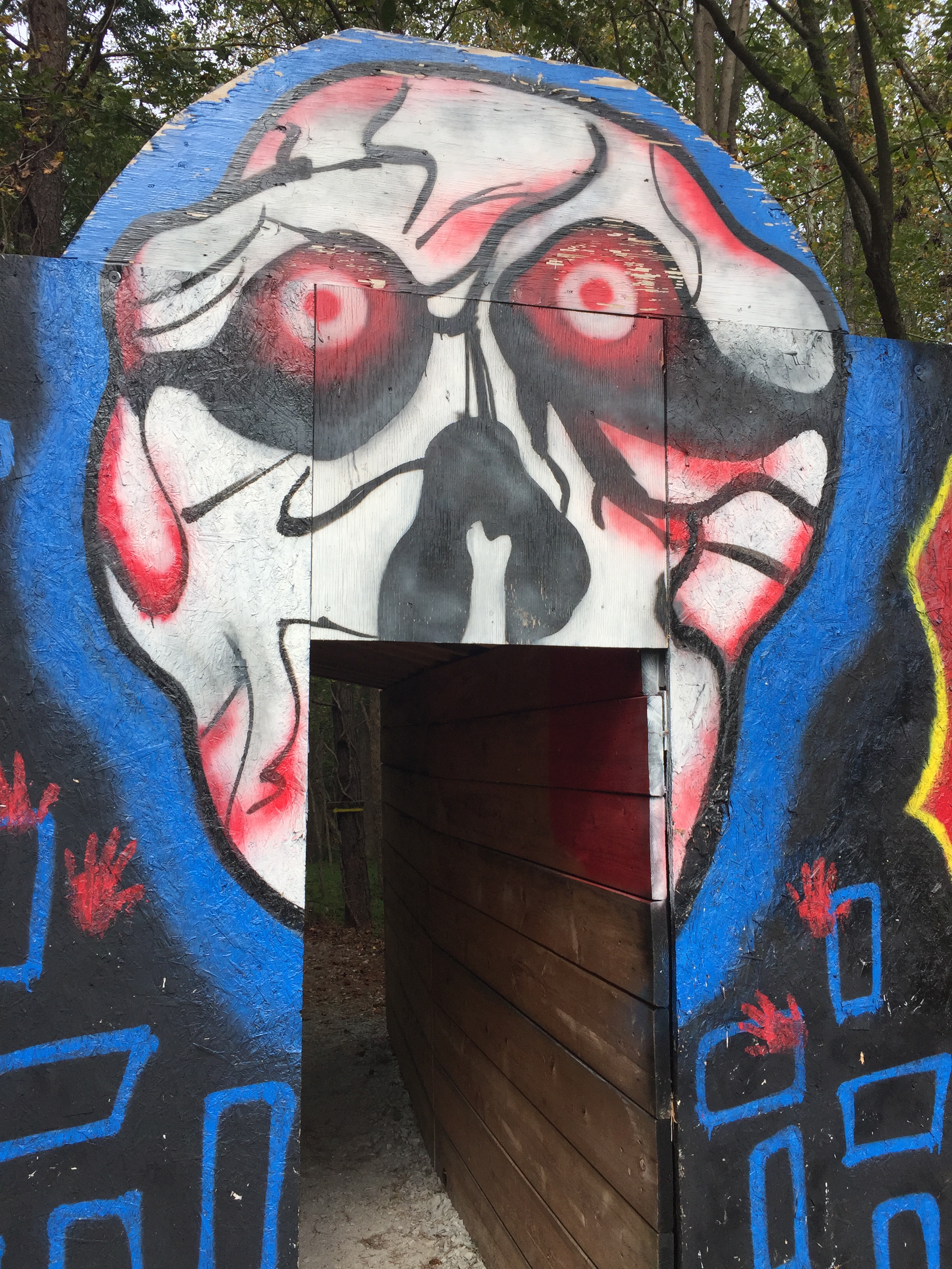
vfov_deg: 61.7
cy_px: 634
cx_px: 476
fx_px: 1063
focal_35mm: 29
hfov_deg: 48.2
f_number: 2.2
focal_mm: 4.15
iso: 32
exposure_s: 1/942
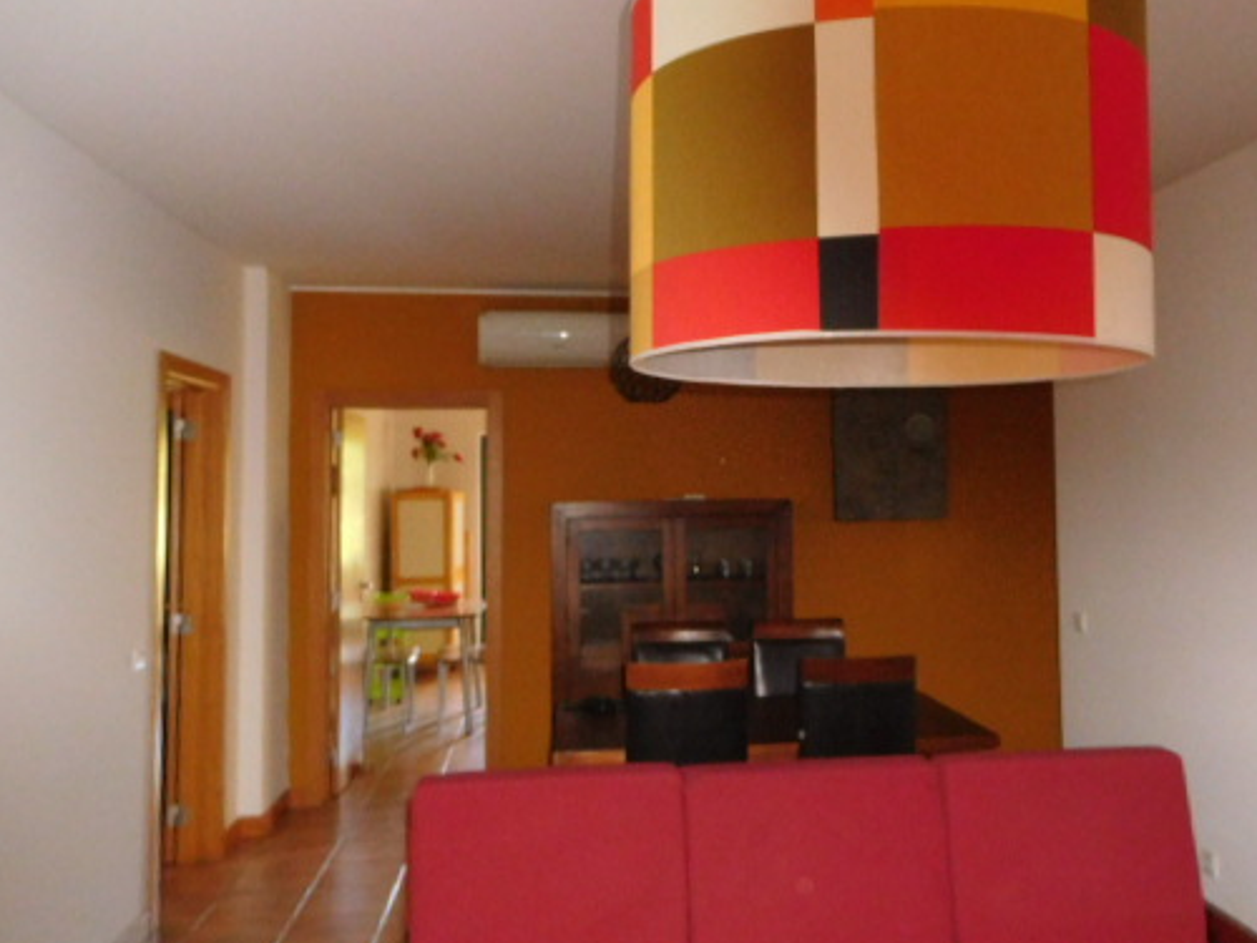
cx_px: 739
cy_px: 417
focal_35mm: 32
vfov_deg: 44.1
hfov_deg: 56.5
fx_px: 1162
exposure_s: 1/30
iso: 900
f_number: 3.4
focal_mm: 4.5
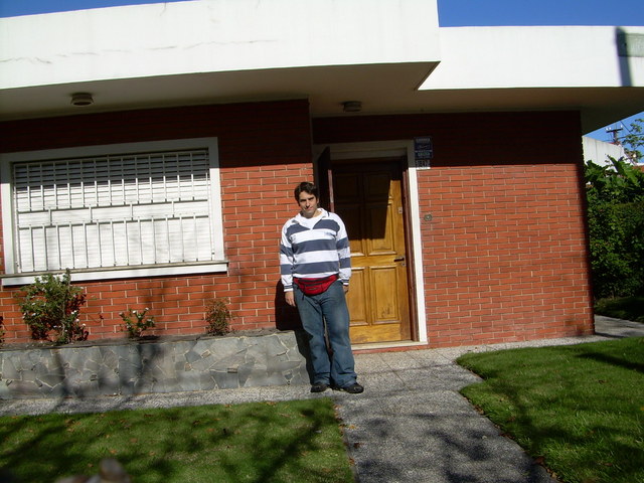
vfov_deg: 37.7
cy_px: 242
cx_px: 322
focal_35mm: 38
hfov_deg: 49.0
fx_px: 707
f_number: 4.6
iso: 50
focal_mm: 6.3
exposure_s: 1/707
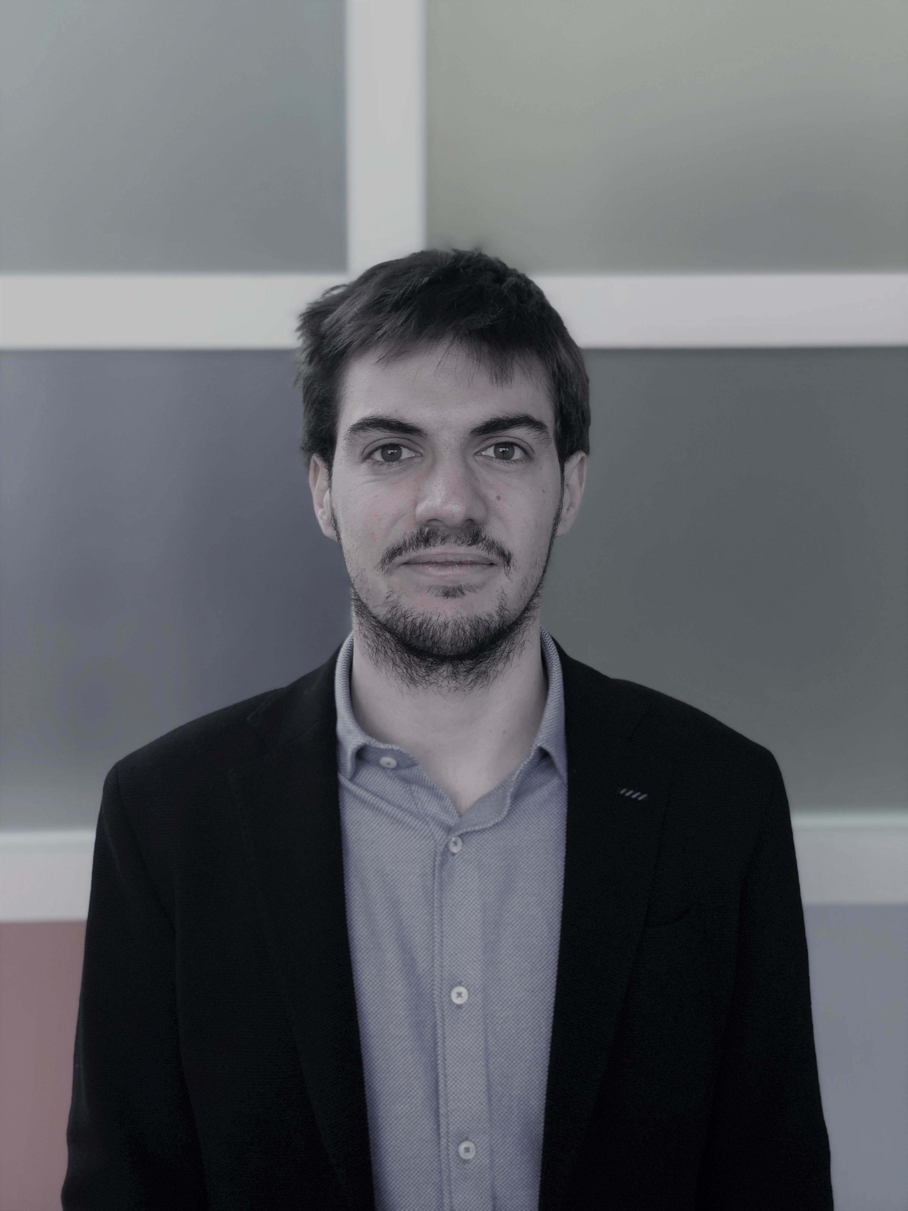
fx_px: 1819
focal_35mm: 52
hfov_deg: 28.0
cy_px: 606
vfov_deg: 36.8
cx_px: 454
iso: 40
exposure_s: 1/60
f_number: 2.4
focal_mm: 6
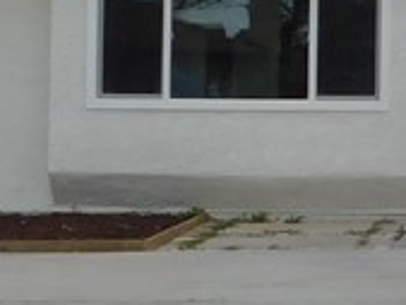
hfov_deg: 9.7
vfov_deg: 8.2
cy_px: 48
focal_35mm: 182
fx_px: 2136
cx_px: 932
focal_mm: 5.3
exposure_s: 1/1500
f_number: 3.2
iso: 125
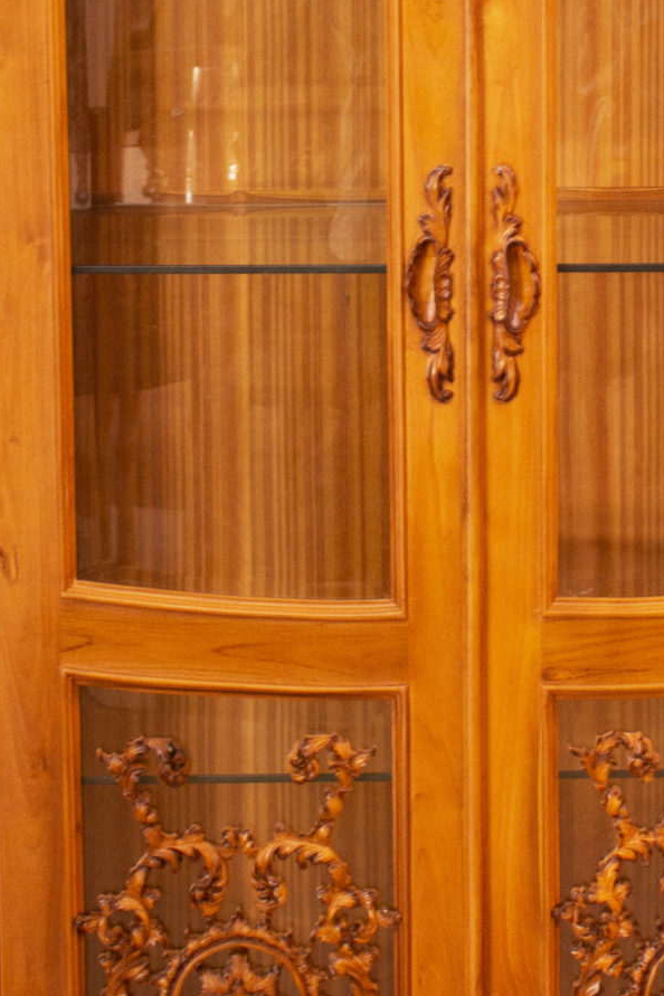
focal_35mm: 112
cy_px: 195
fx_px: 3098
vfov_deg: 18.1
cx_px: 513
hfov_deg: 12.2
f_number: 3.8
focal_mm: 26
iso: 1100
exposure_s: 1/30
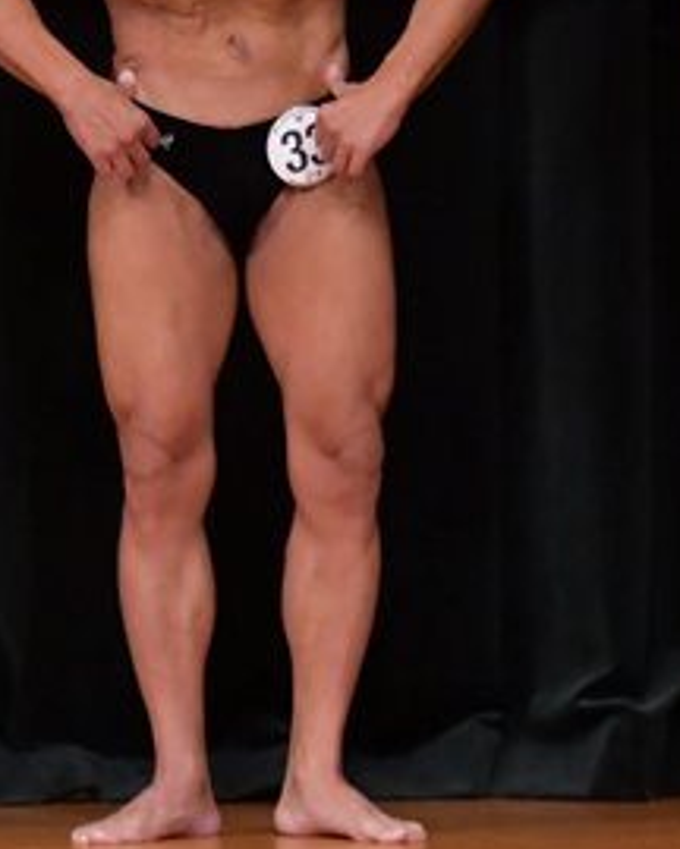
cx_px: 329
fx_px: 21333
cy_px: 167
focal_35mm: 848
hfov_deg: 1.8
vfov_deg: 2.3
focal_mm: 210
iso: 5000
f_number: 5.6
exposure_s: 1/400
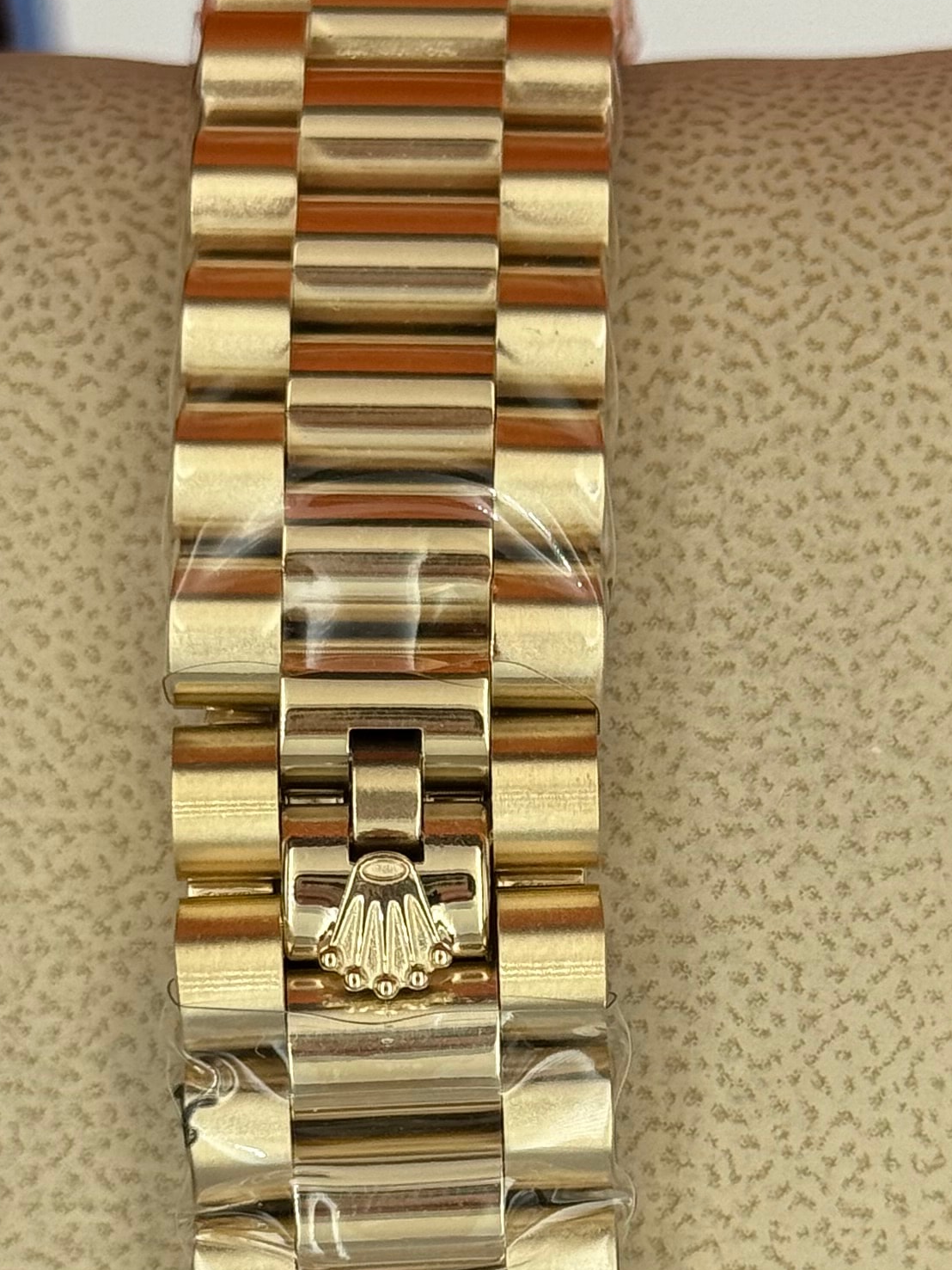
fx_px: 4803
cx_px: 571
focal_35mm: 131
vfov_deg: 15.0
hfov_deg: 11.3
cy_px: 854
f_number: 1.78
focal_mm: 6.76
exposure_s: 1/786
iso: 64
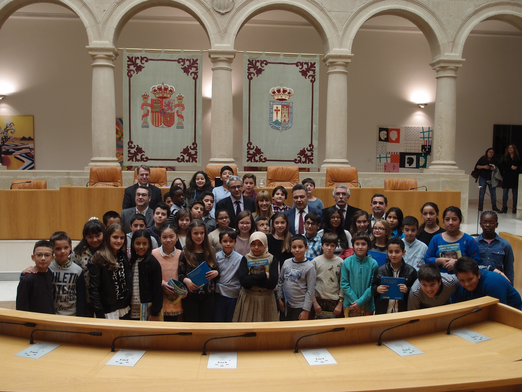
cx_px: 261
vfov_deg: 44.2
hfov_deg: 56.8
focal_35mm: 32
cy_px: 196
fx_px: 483
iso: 100
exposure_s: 1/80
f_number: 1.9
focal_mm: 6.87
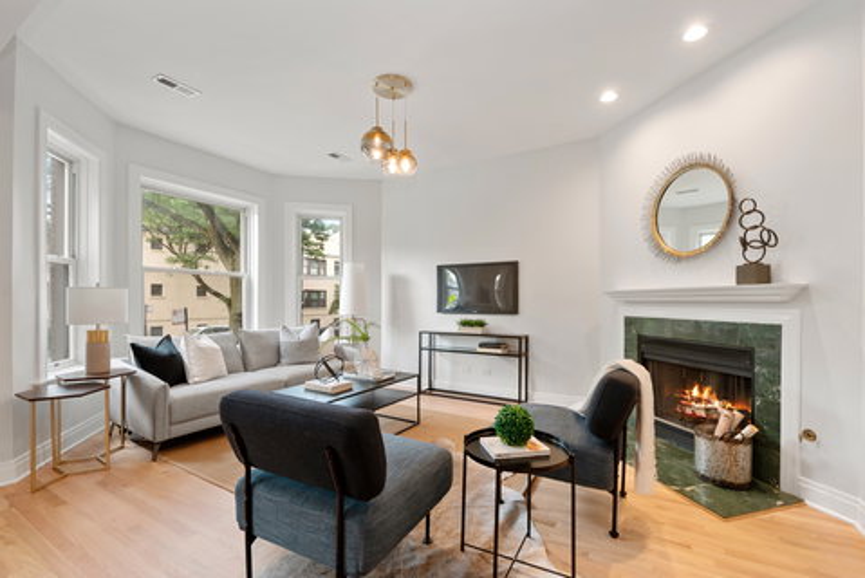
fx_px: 361
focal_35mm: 15
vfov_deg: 77.4
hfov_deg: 100.4
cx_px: 432
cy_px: 289
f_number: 11
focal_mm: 15
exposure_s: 1/2.5
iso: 200
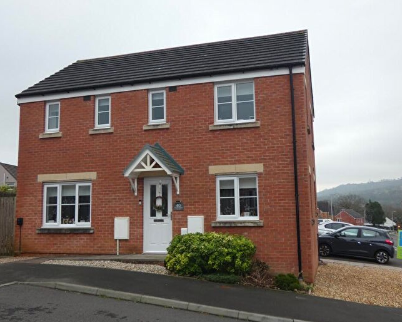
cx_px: 213
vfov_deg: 43.3
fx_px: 404
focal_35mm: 34
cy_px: 159
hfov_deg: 52.8
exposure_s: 1/100
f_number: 3.4
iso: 80
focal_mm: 5.8
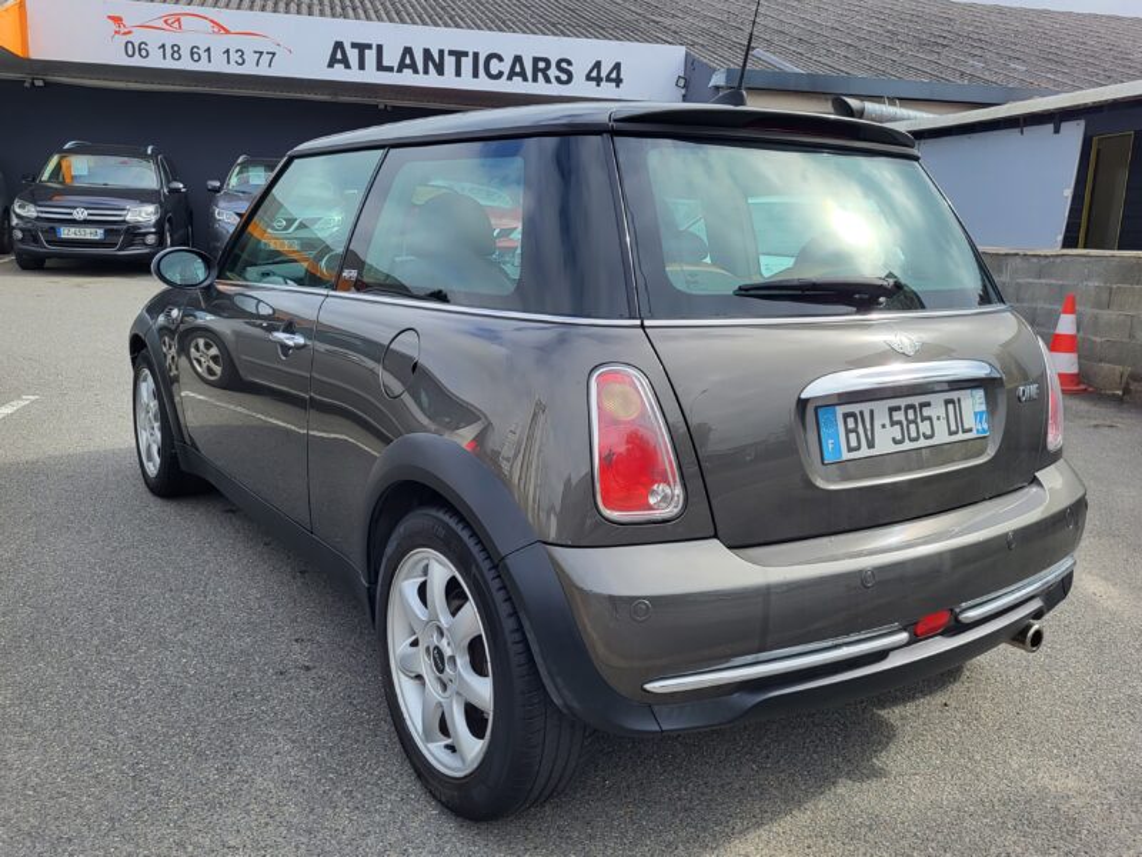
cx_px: 571
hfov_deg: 67.3
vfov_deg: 53.1
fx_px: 858
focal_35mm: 26
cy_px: 428
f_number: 1.8
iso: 40
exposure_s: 1/909
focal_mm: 5.4
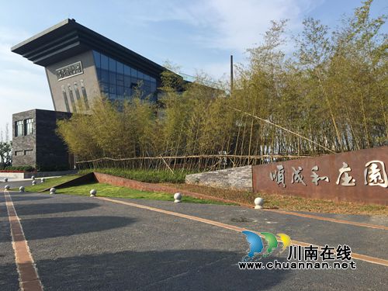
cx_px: 194
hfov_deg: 61.7
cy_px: 146
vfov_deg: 48.2
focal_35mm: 29
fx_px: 325
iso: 25
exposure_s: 1/1479
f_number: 2.2
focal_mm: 4.15
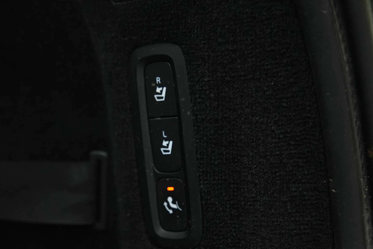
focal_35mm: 68
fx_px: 704
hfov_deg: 29.6
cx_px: 157
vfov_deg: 20.0
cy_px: 150
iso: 1600
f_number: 3.2
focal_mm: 45
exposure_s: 1/50
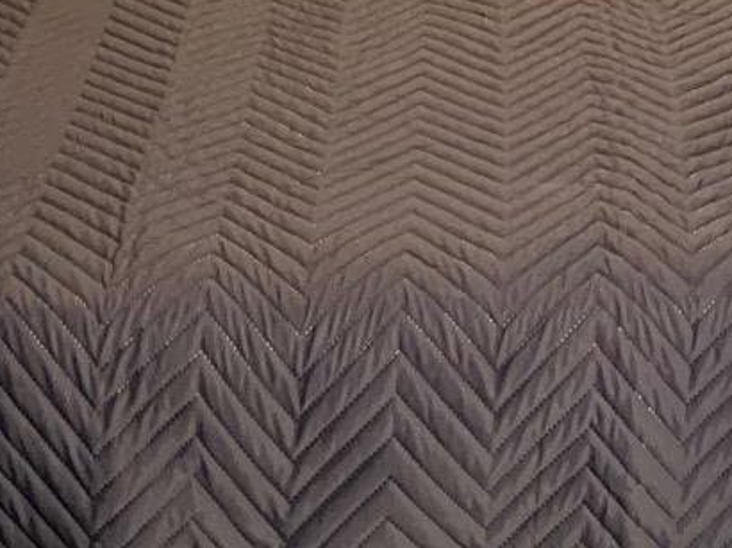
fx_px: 2705
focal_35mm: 128
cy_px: -471
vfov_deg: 10.8
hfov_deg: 15.3
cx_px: 616
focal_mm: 4.25
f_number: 1.8
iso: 125
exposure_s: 1/60
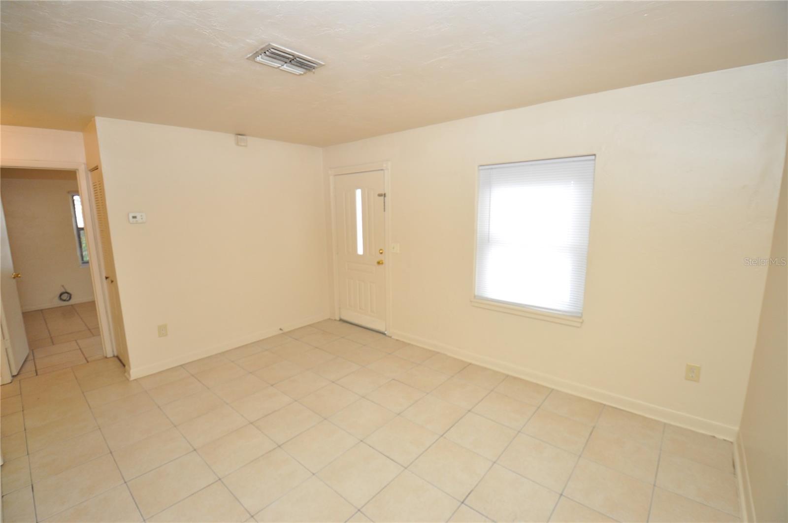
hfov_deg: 100.5
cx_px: 394
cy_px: 262
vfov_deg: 77.2
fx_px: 328
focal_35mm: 15
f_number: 4
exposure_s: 1/60
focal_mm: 10
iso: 640
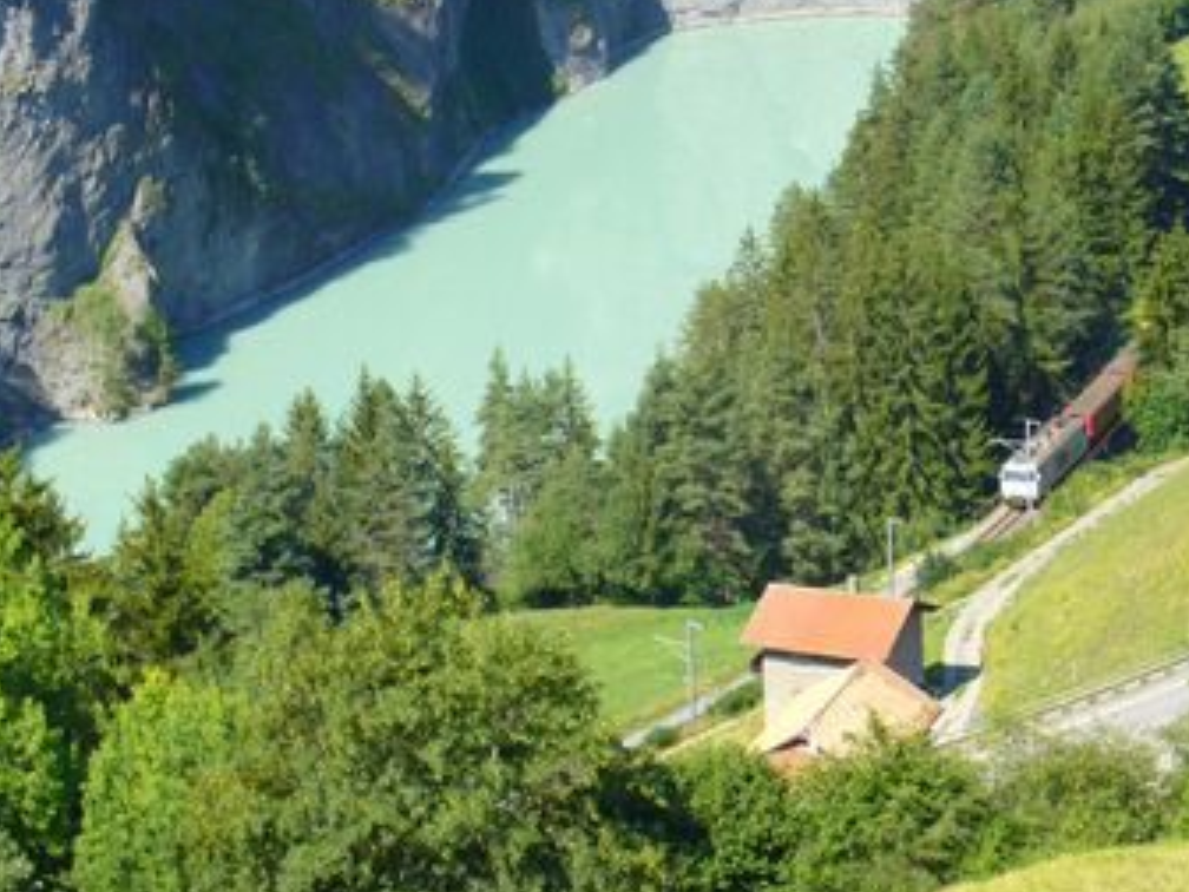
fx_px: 4294
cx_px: 683
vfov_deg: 11.9
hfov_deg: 15.8
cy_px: 425
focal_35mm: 125
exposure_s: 1/250
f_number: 5
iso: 100
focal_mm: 17.4
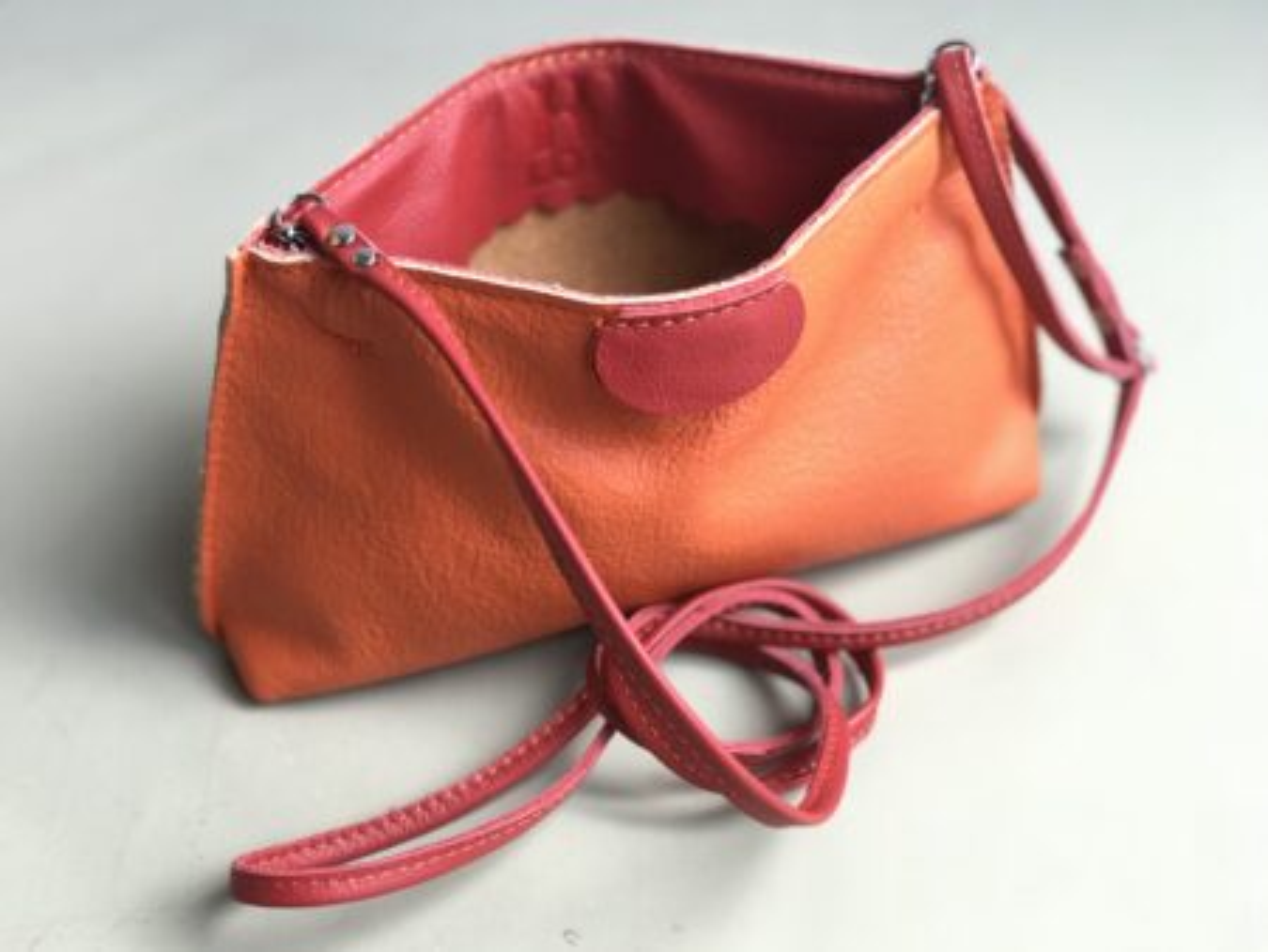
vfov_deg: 25.7
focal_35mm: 57
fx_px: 2089
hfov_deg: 33.8
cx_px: 634
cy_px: 476
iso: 50
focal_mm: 6.6
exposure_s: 1/50
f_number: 2.8
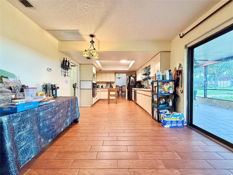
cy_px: 88
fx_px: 94
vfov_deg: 85.7
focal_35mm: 14
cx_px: 116
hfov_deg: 102.1
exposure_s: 1/60
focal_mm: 2.22
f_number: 2.2
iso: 320
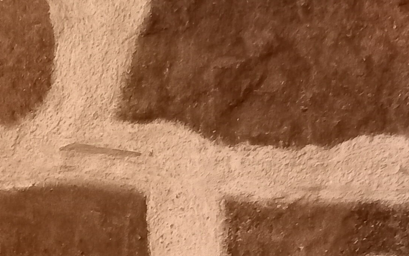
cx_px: 247
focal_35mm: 97
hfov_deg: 21.4
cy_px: 620
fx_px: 1081
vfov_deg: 11.2
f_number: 2
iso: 1600
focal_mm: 4.6
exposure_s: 1/16.7
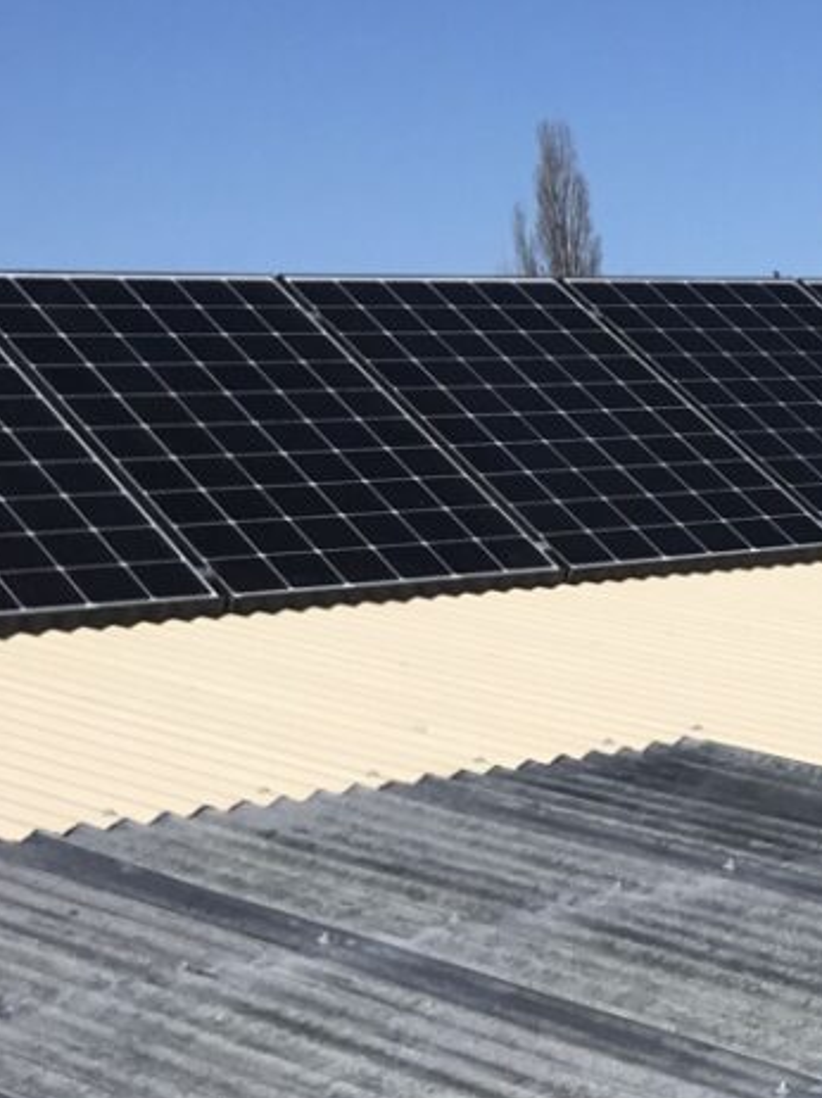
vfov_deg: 21.5
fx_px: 2884
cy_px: 569
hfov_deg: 14.1
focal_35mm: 91
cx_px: 1535
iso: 20
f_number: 1.8
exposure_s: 1/5650
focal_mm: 3.99
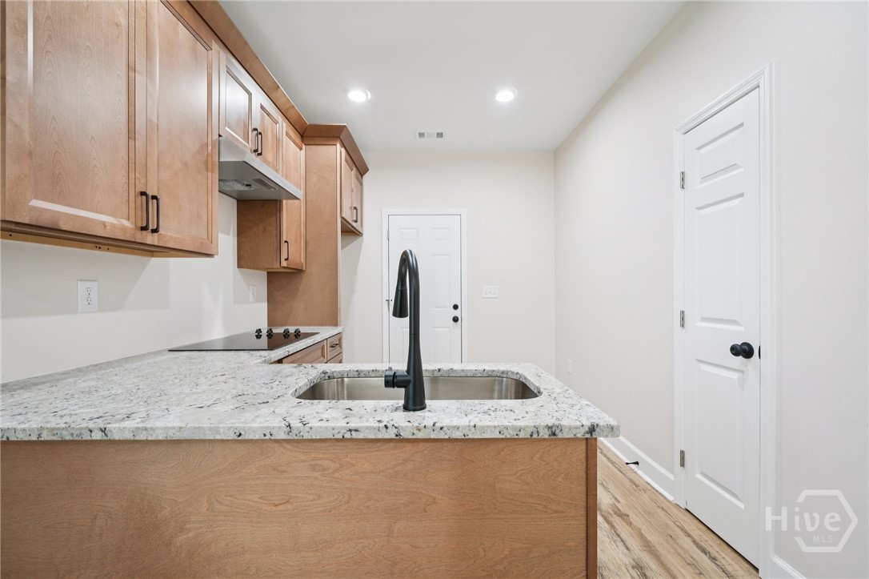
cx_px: 434
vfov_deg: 81.2
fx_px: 338
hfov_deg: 104.3
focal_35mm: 14
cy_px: 290
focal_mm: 14
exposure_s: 1/6
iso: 400
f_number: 8
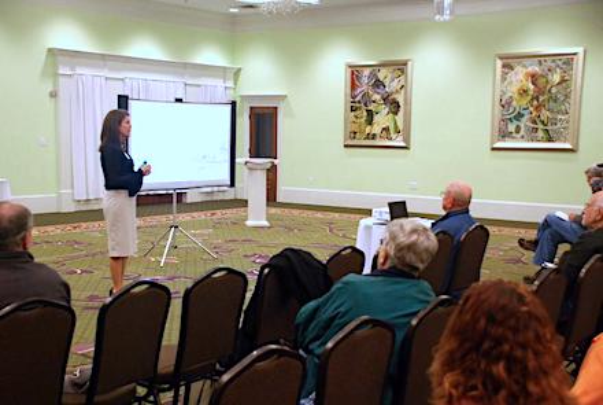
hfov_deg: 37.8
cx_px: 302
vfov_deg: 25.8
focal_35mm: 52
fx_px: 881
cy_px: 202
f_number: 4.5
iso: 640
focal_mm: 35
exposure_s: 1/30
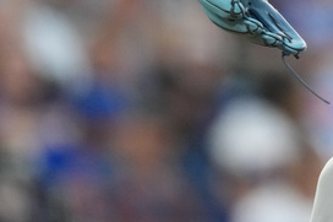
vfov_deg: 0.6
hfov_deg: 0.9
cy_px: -175
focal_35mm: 2257
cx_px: 488
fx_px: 20864
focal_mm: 600
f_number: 4
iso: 4000
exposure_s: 1/1600
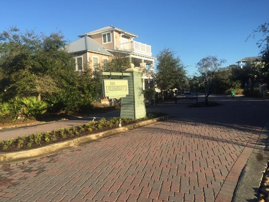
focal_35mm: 29
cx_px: 134
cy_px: 101
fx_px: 225
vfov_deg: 48.2
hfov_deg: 61.7
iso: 32
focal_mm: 4.15
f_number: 2.2
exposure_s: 1/1199
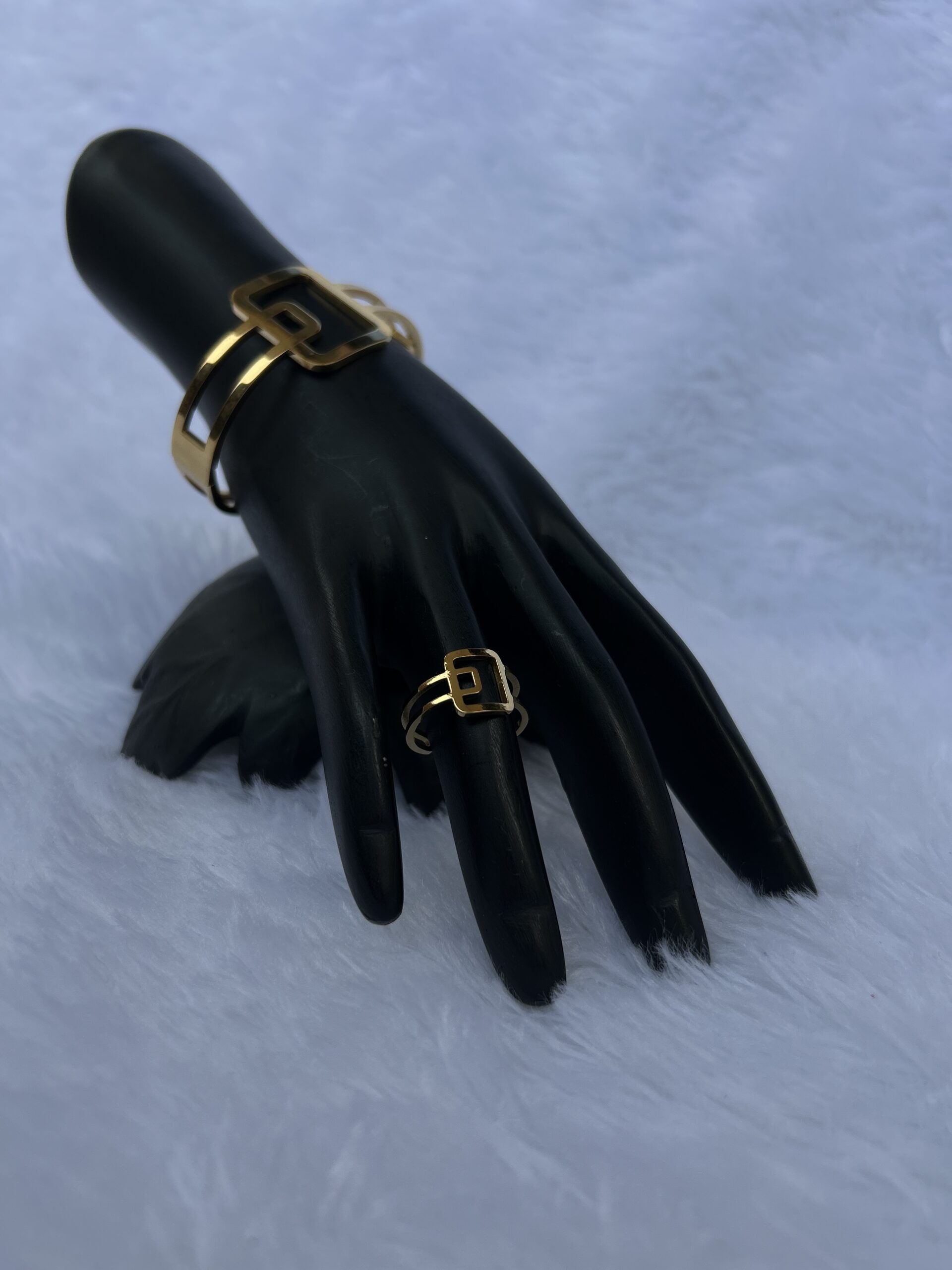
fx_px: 953
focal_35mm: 26
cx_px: 476
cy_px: 635
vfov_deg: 67.3
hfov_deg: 53.1
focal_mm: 5.7
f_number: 1.5
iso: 50
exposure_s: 1/357
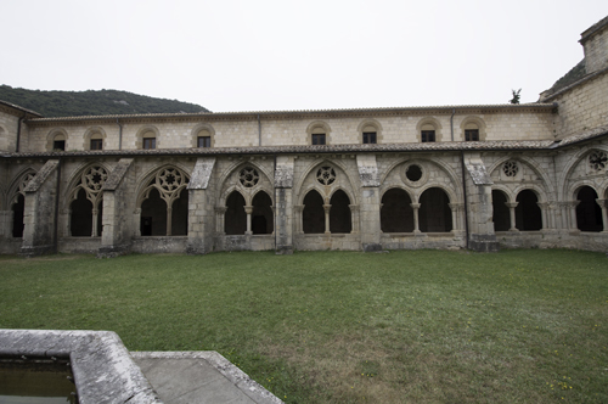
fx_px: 253
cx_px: 304
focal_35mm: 15
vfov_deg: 77.2
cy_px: 202
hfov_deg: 100.5
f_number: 7.1
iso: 200
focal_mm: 10
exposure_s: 1/200
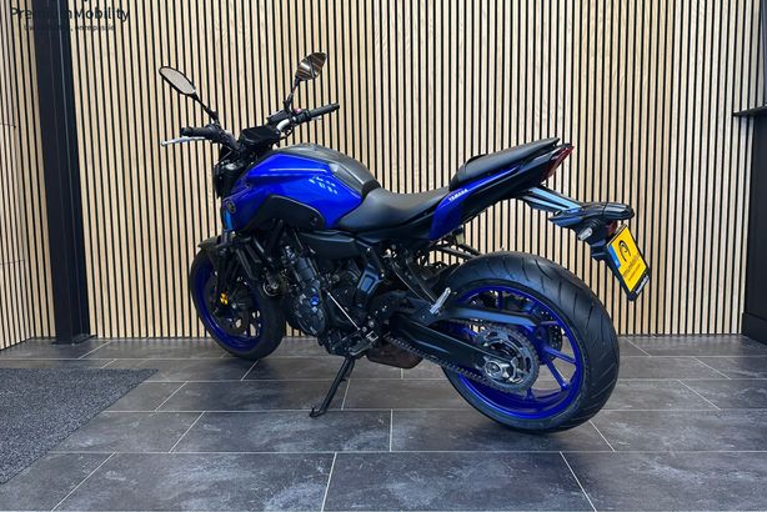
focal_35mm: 26
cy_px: 249
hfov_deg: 69.4
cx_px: 390
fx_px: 554
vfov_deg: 49.6
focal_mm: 6.86
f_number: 1.78
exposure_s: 1/50
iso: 160
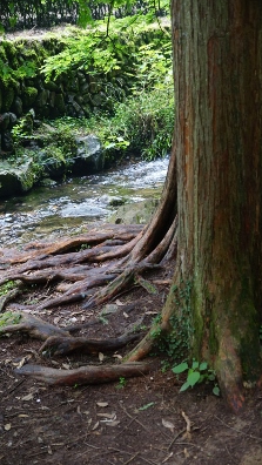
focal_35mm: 56
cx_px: 119
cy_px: 234
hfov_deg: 21.6
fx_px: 685
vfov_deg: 37.5
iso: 640
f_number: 4.5
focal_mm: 35
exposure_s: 1/60
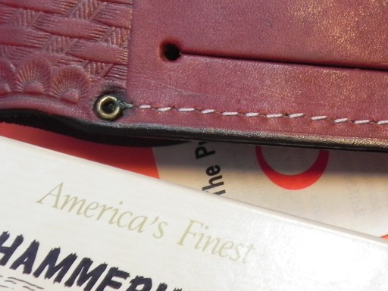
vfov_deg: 11.4
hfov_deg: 15.2
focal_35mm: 129
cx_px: 316
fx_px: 1446
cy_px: 11
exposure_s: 1/113
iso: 160
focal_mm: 11.8
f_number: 4
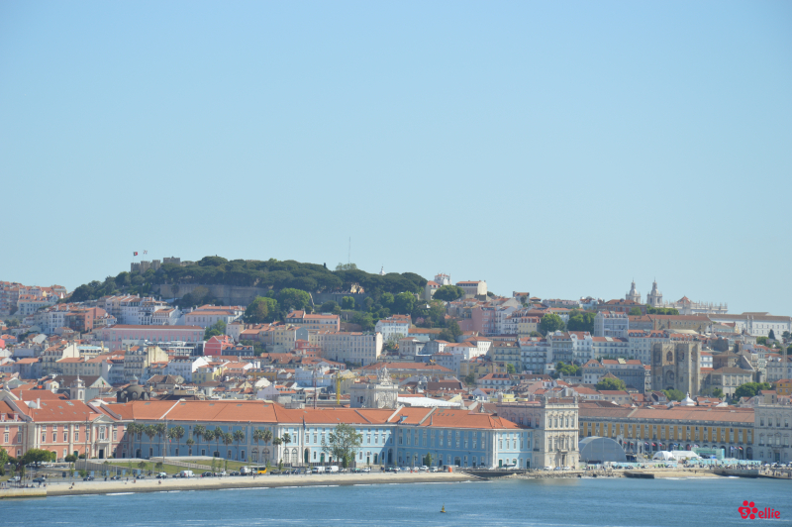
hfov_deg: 13.1
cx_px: 396
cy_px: 264
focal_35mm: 158
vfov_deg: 8.7
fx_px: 3462
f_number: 8
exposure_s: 1/250
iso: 100
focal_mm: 105
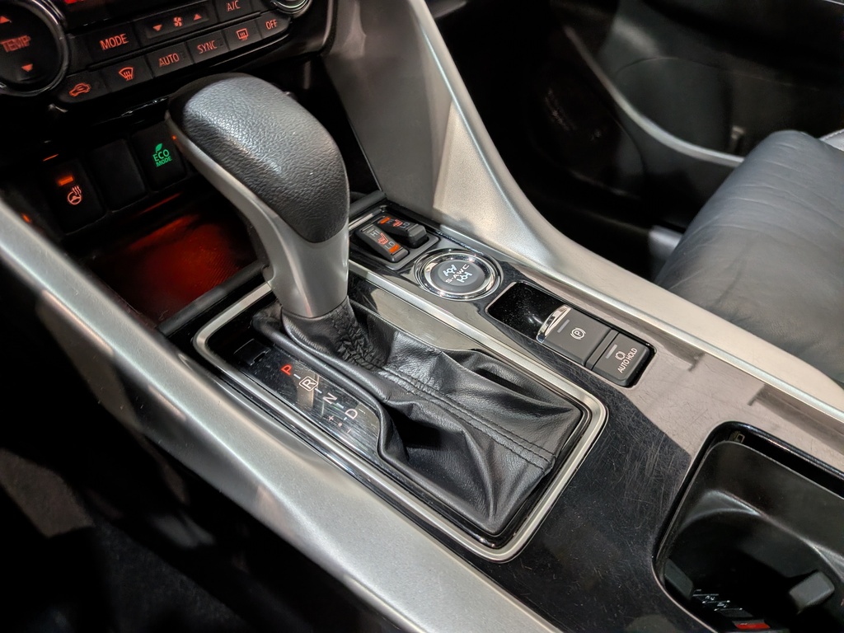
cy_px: 316
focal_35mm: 24
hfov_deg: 71.6
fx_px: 585
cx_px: 422
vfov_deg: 56.8
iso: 30
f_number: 1.7
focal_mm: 4.53
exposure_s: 1/146
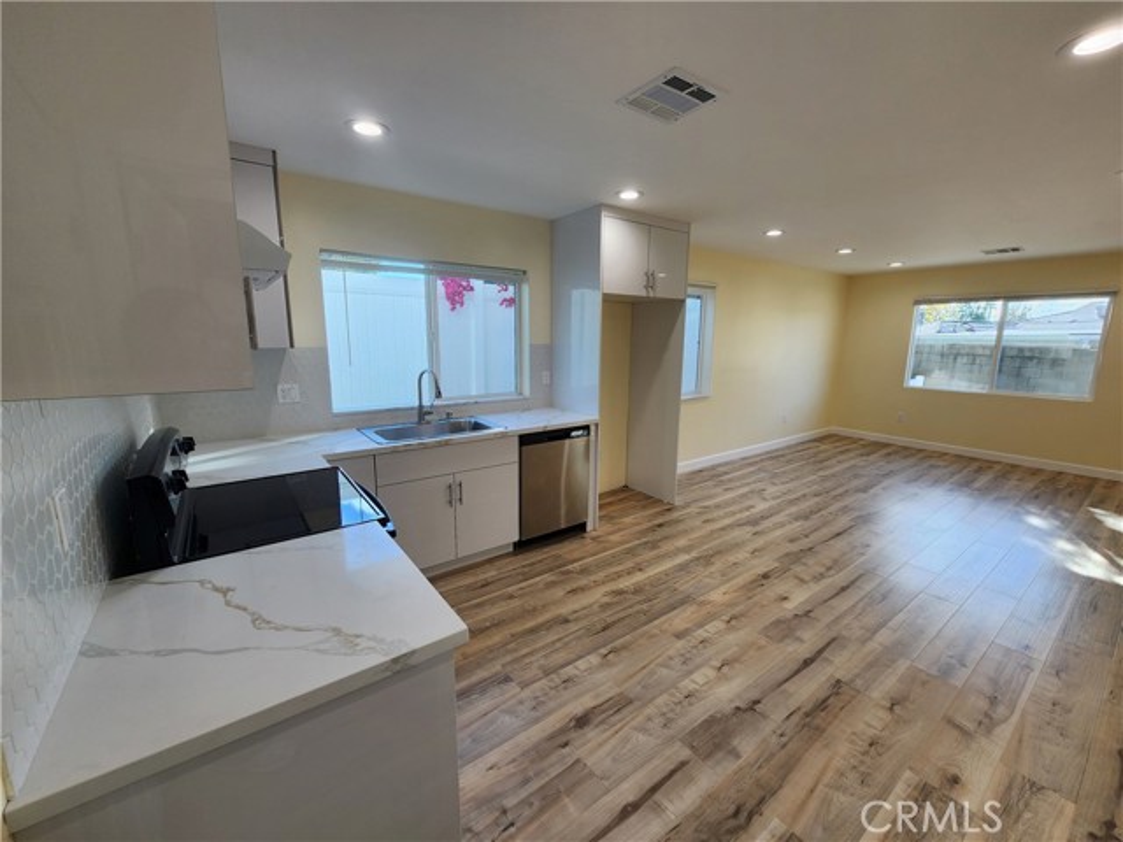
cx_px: 562
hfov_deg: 106.2
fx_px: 422
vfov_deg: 89.9
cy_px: 421
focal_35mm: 13
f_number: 2.2
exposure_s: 1/120
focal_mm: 2.2
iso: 64
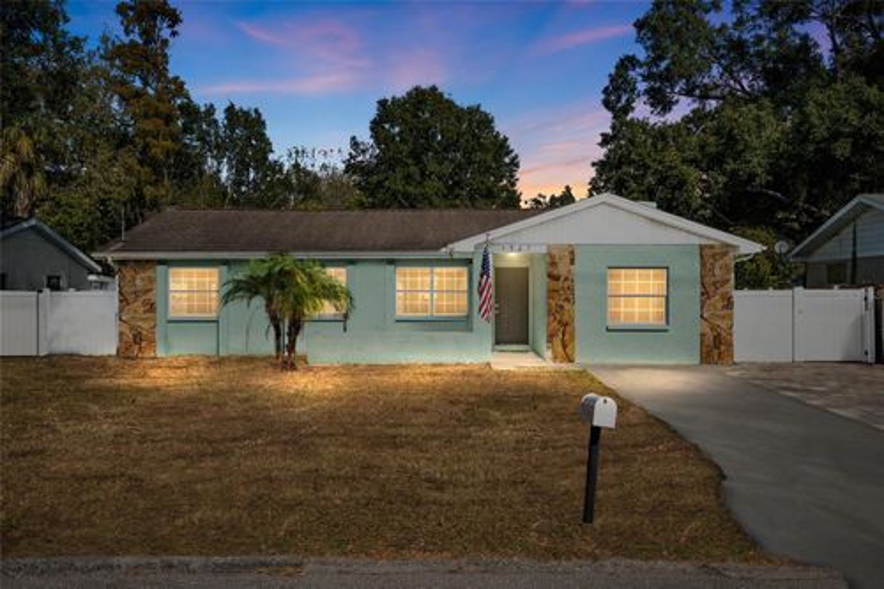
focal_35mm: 30
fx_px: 736
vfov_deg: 43.6
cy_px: 294
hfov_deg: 61.9
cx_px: 442
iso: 250
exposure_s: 1/640
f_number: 9
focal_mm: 30
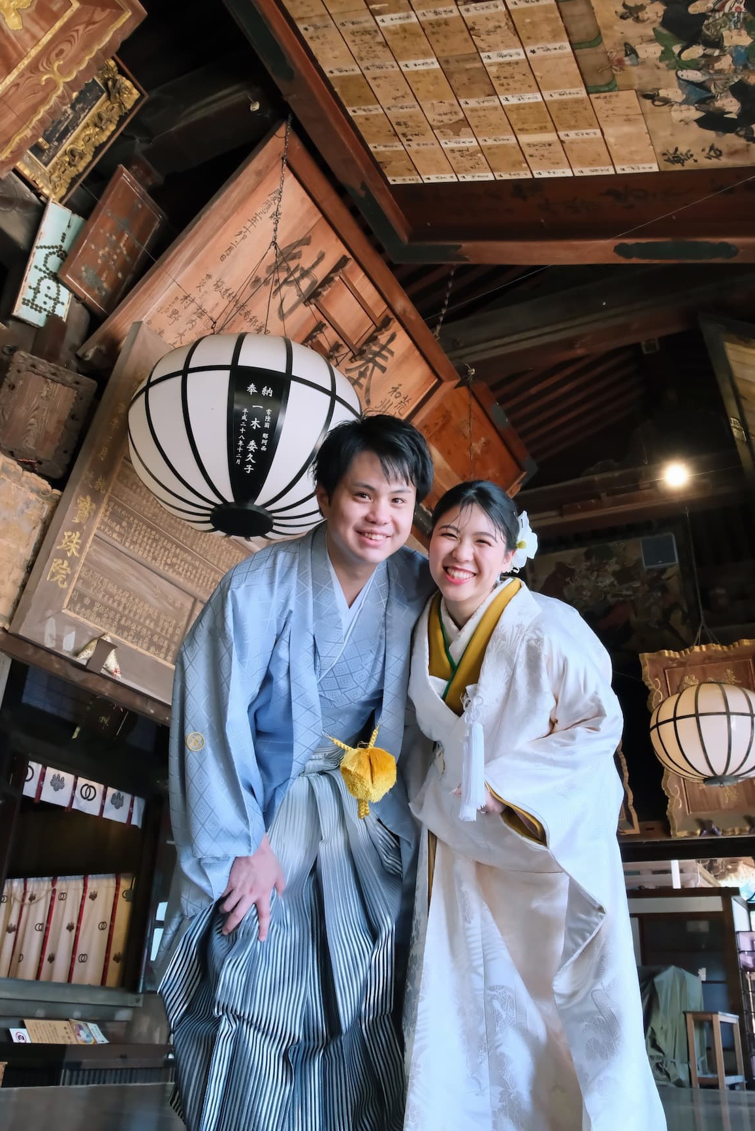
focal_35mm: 30
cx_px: 401
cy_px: 562
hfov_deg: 43.6
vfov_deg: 61.9
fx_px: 943
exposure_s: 1/100
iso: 1600
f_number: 6.3
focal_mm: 17
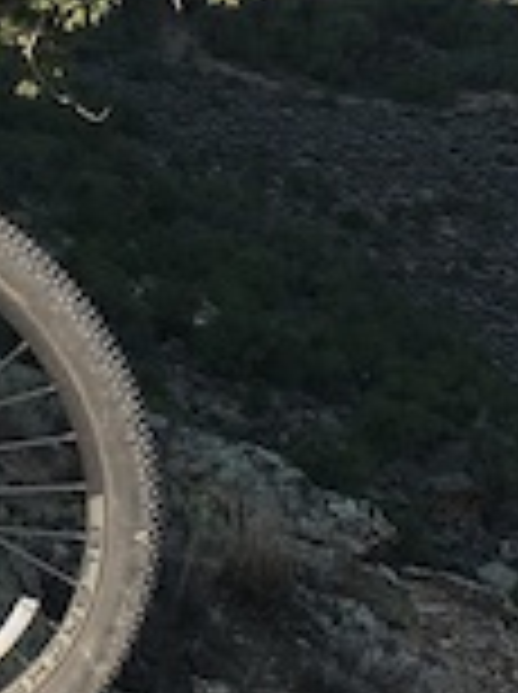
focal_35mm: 151
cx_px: -257
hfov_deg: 9.5
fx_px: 3021
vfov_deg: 13.0
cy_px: 27
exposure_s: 1/855
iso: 25
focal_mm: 4.15
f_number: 2.2
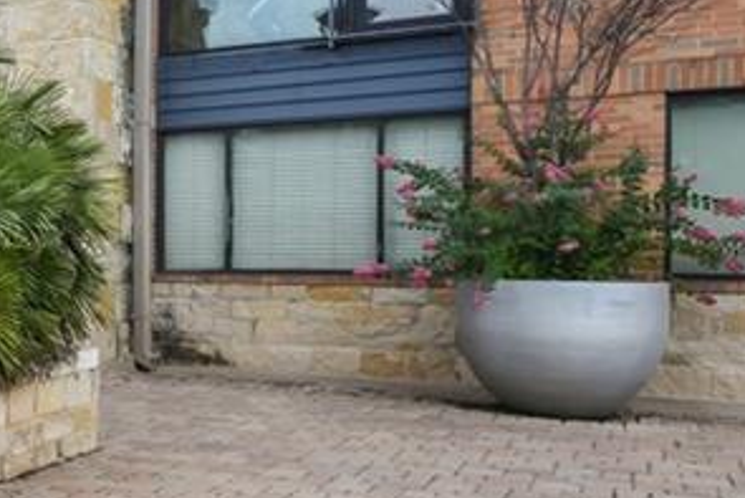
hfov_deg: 28.7
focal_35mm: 52
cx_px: -293
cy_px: 243
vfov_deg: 26.0
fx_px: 1077
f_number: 8
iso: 200
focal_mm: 10
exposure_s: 1/250
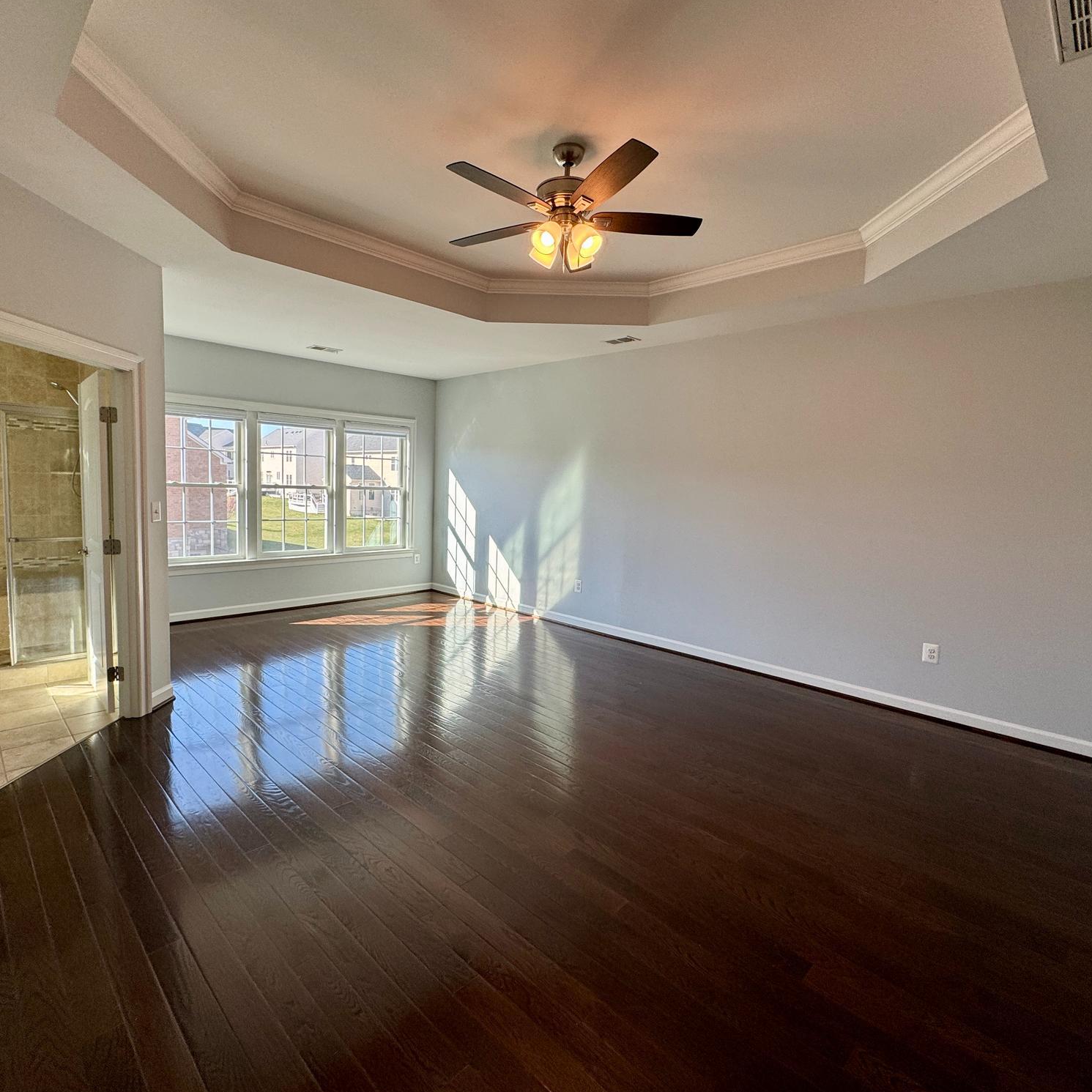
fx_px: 607
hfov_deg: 83.9
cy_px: 535
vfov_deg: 84.0
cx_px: 516
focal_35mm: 17
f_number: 2.2
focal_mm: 2.22
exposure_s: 1/141
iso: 64
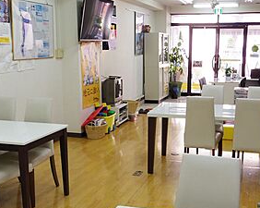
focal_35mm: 51
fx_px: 392
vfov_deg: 29.6
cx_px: 136
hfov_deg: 36.7
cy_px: 126
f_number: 2.8
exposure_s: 1/60
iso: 200
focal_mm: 5
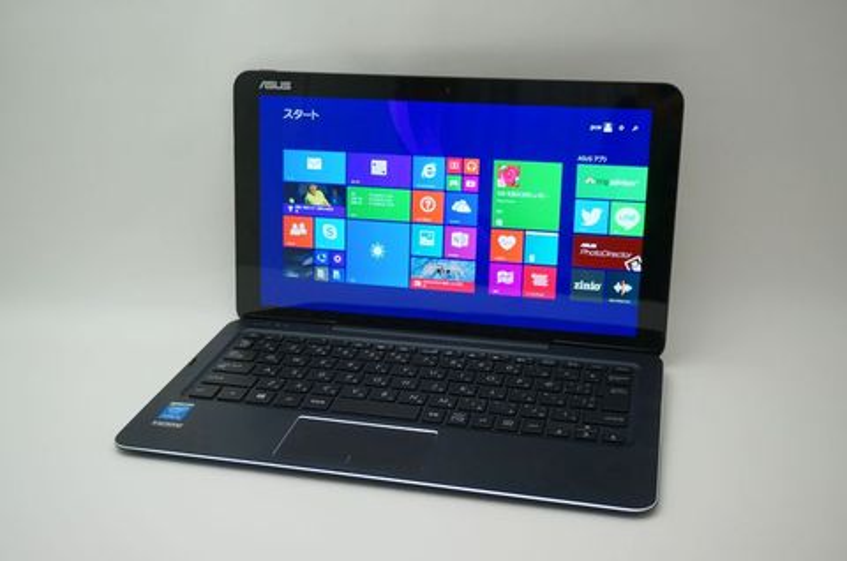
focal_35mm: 44
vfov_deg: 30.7
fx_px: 1021
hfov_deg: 45.0
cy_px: 280
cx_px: 424
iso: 800
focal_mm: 29
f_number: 4.5
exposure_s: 1/20
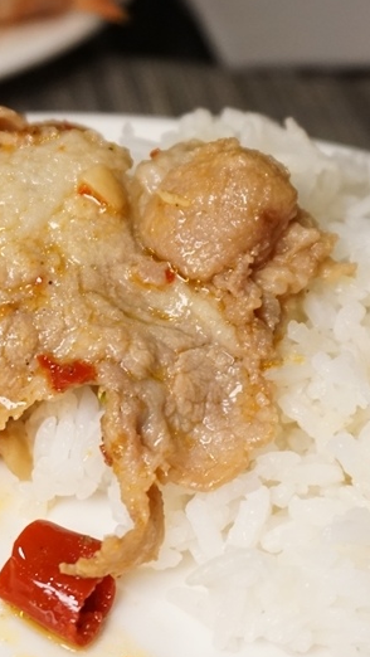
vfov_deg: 27.5
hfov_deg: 15.6
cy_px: 325
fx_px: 1342
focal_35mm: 77
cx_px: 108
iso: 1250
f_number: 4.5
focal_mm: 25
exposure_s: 1/60
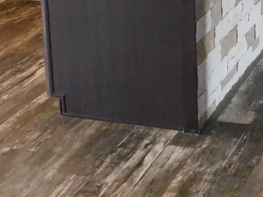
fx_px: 760
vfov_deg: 13.9
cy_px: -91
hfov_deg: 18.6
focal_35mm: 100
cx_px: 316
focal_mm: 4
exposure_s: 1/30
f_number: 3
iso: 400
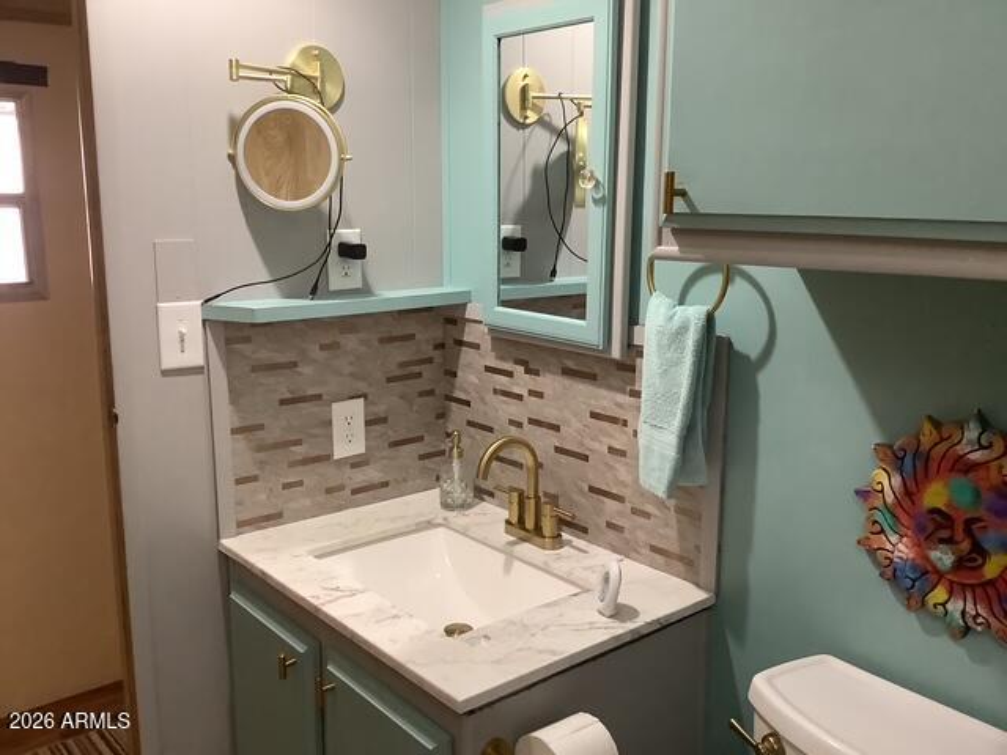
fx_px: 902
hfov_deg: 58.4
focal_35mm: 31
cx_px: 504
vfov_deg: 45.4
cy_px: 378
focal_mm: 3.3
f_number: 2.4
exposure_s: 1/40
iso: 250
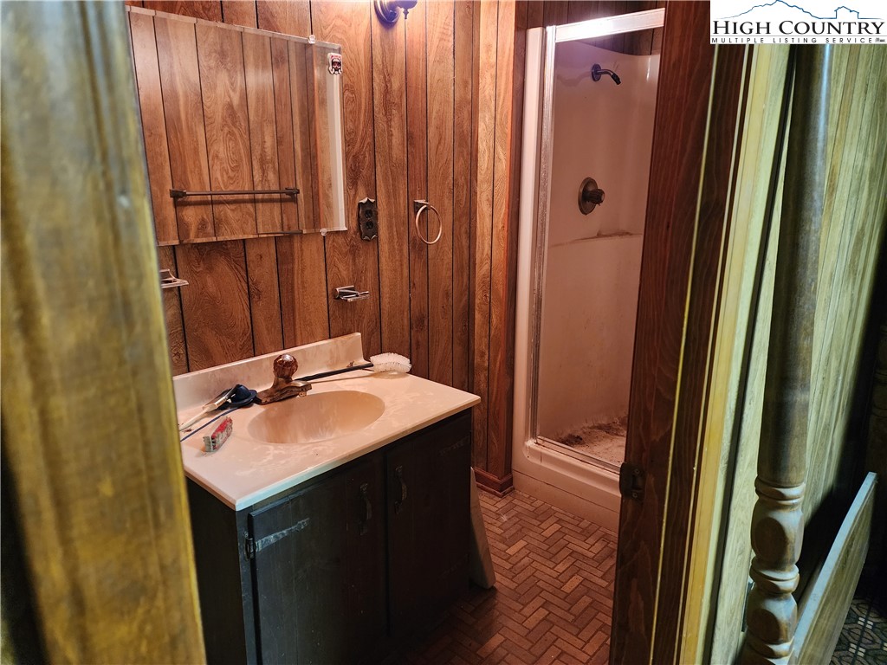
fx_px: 589
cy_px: 332
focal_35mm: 23
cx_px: 444
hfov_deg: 73.9
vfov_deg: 58.9
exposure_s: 1/40
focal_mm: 6.4
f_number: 1.8
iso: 640
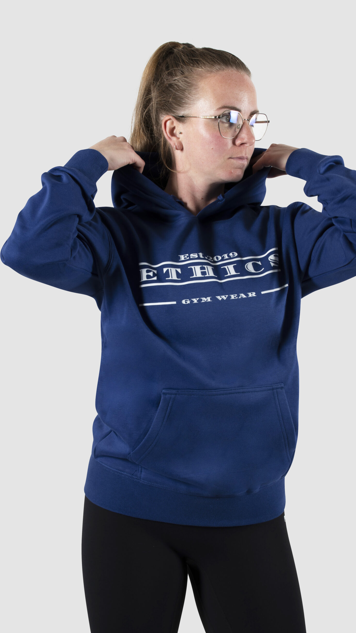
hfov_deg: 13.1
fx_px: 1544
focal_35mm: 92
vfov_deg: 23.2
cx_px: 210
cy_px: 309
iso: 100
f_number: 9
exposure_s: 1/250
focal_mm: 56
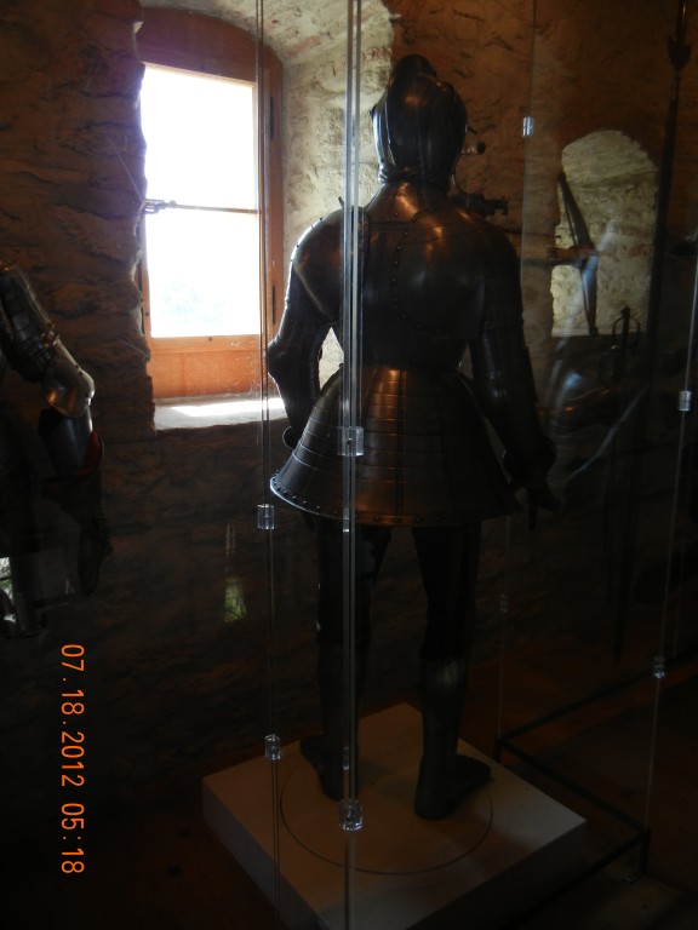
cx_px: 349
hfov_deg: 46.8
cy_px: 465
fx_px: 807
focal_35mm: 30
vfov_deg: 60.0
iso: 160
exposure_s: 1/62.5
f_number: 3.5
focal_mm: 5.4
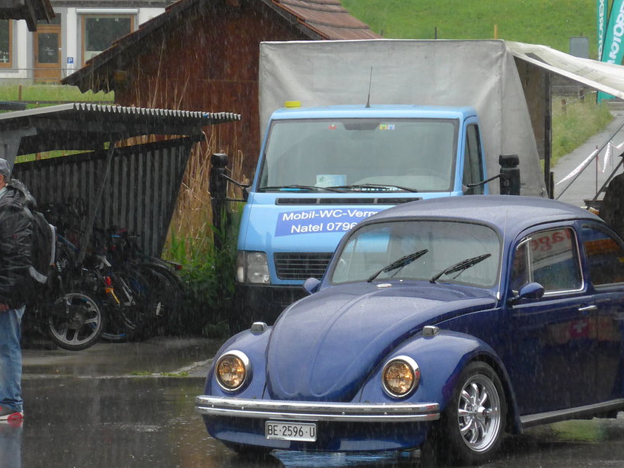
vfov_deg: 6.8
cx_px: 269
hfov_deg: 9.1
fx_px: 3930
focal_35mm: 218
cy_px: 266
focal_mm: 28.9
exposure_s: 1/400
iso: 400
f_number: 5.5
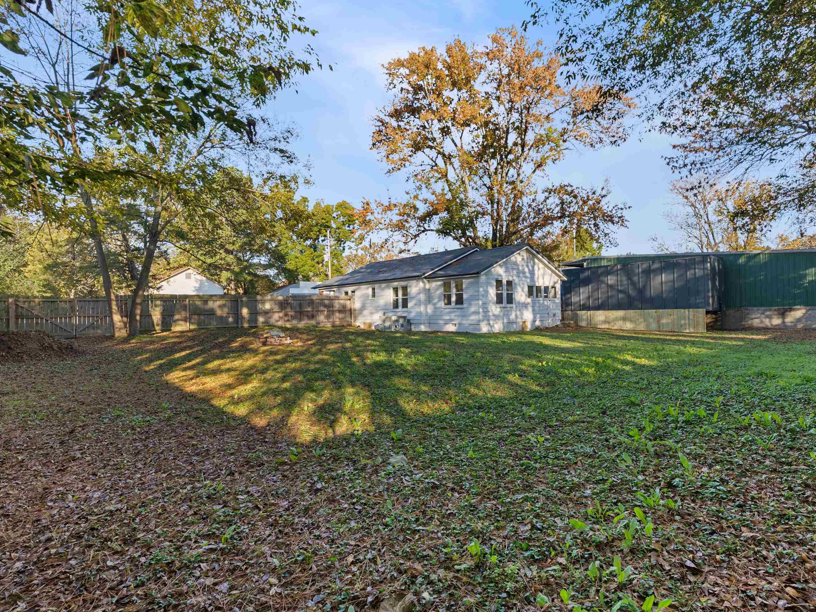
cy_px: 306
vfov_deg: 71.6
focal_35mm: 18
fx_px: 424
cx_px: 436
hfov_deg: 87.6
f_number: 9
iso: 250
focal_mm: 16
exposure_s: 1/15
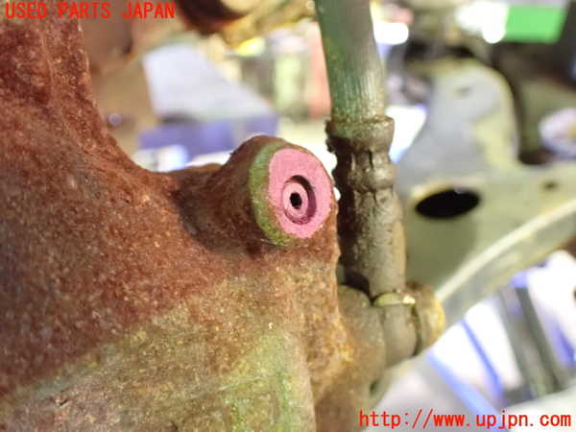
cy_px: 216
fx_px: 499
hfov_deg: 60.0
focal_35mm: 30
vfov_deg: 46.8
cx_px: 288
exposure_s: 1/13
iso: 1600
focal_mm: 5.4
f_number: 2.3
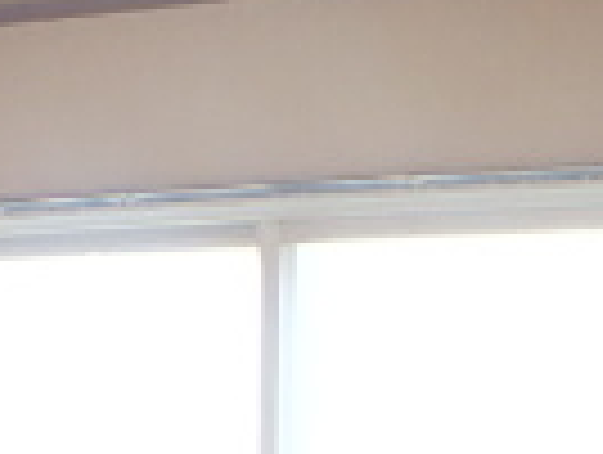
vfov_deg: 13.9
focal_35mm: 100
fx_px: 1745
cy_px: 688
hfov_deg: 19.6
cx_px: 266
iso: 200
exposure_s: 1/30
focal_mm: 3.7
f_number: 3.5
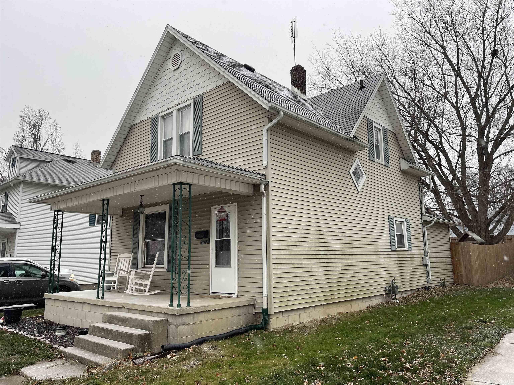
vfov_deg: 54.9
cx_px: 257
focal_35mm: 25
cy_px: 192
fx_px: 371
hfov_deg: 69.4
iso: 32
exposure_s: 1/376
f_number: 1.6
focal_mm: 5.1
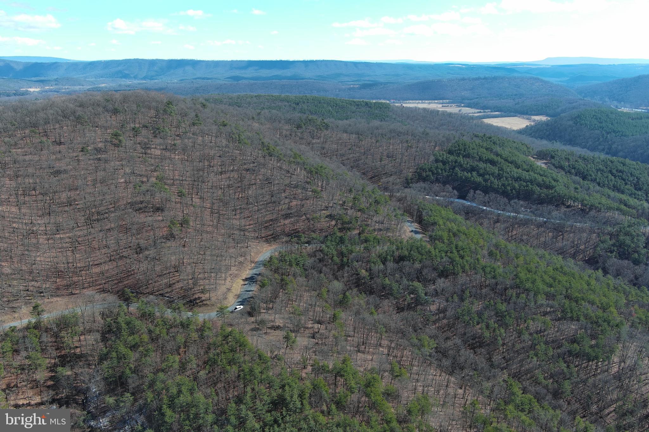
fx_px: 523
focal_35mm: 29
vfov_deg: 45.0
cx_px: 324
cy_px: 216
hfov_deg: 63.7
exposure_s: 1/720
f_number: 2.8
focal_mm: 10.57
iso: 100
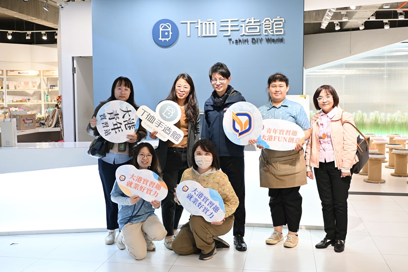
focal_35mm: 42
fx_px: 476
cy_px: 136
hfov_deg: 46.4
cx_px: 204
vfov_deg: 31.9
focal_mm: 28
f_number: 2.8
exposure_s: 1/125
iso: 1000
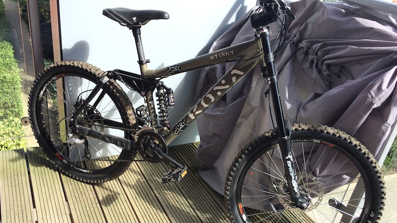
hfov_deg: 61.0
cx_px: 200
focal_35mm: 32
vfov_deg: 36.6
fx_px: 337
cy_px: 130
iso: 32
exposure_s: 1/398
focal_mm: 4.15
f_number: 2.2
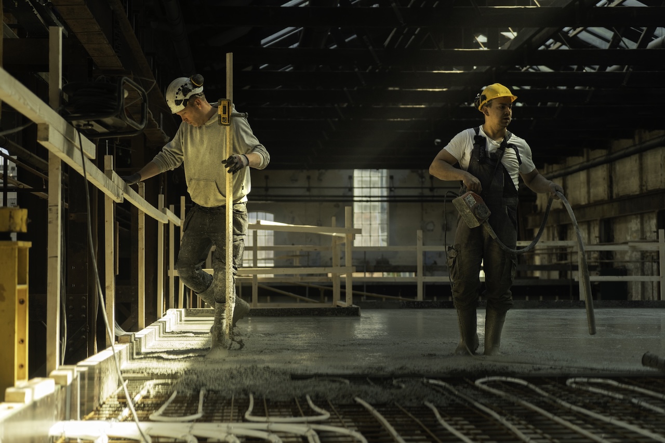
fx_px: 1293
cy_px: 222
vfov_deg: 19.5
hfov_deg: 28.8
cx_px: 332
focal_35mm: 70
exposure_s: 1/125
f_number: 4
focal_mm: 70
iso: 800
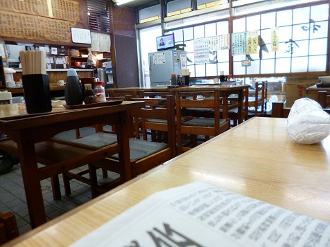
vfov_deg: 56.8
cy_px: 124
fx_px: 229
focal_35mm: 24
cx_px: 165
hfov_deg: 71.6
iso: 400
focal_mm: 4.3
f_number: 2.5
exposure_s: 1/50
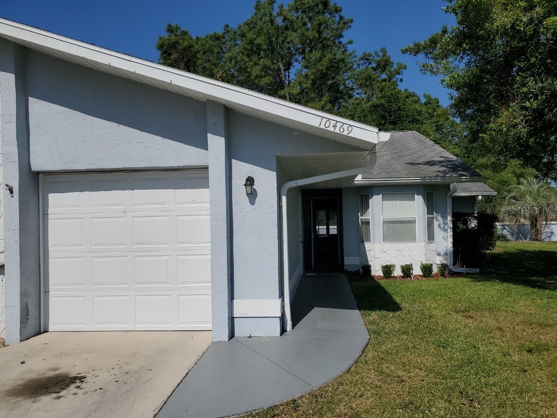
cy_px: 209
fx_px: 435
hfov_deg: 65.3
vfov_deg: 51.4
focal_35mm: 27
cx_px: 276
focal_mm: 4.3
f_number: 2.4
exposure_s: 1/4991
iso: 50
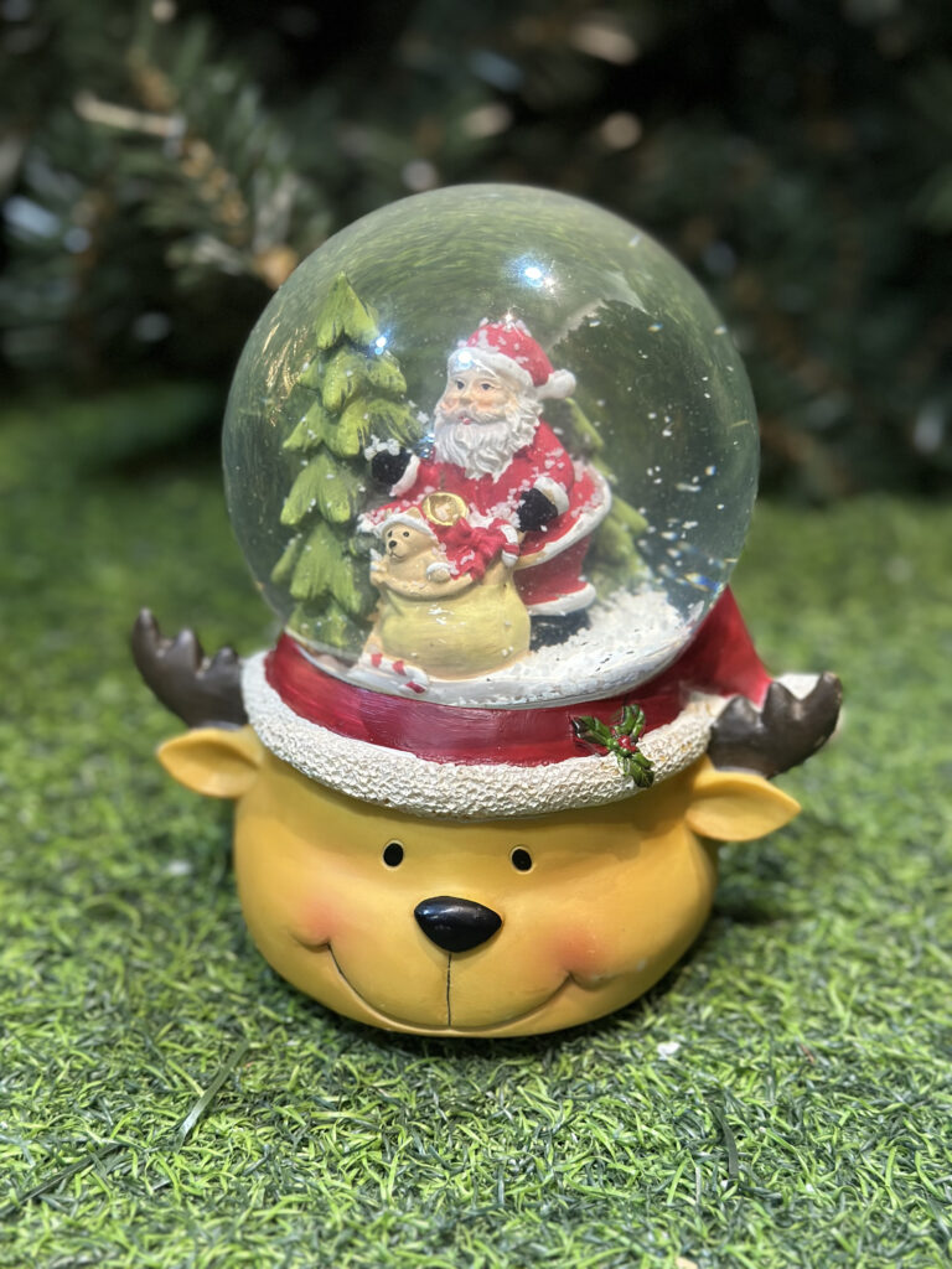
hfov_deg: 30.3
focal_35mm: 48
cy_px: 634
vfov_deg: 39.7
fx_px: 1760
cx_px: 476
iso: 320
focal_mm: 6.86
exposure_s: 1/40
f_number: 1.78
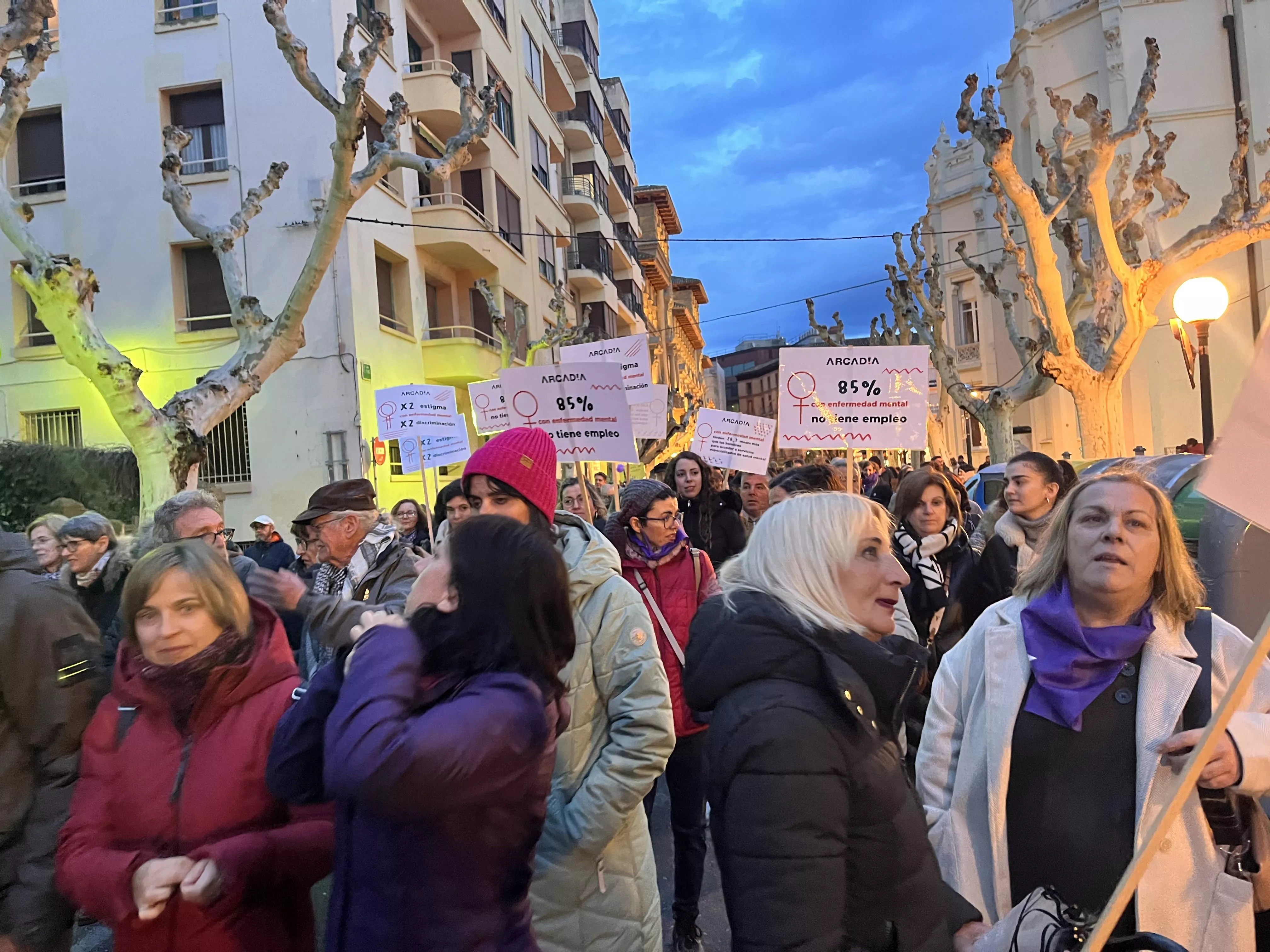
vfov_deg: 53.1
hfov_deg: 67.3
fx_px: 954
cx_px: 635
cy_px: 476
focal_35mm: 26
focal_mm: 5.1
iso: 500
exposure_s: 1/33
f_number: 1.6
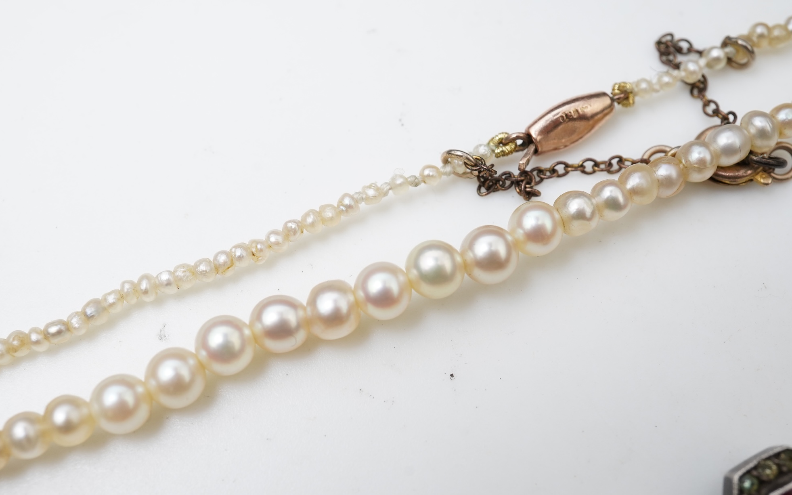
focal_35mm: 46
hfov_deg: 43.5
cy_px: 261
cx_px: 395
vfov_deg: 28.0
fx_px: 993
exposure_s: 1/125
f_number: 16
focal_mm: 30
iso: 500
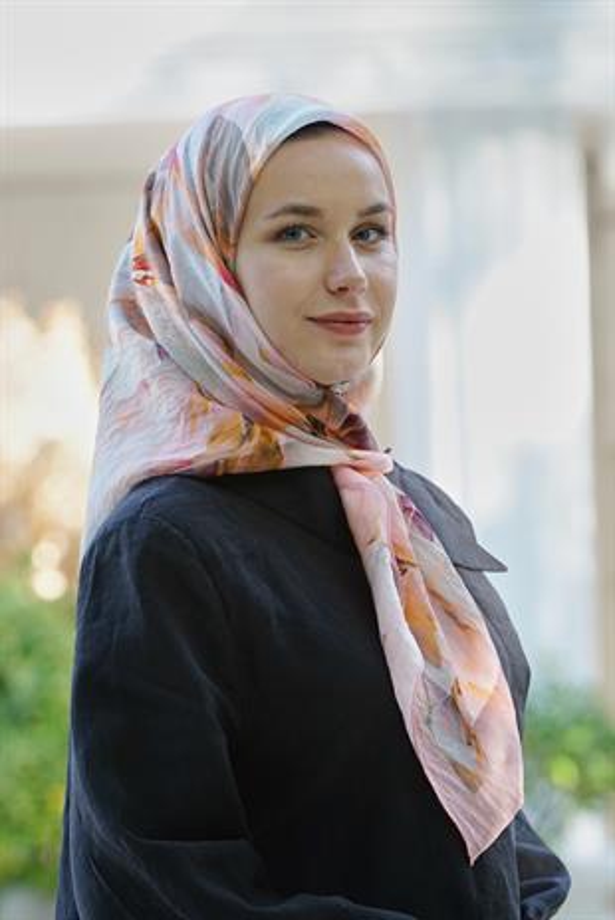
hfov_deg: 8.9
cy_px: 460
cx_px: 308
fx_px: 3966
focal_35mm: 155
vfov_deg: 13.2
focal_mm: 155
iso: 500
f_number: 5.6
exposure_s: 1/125
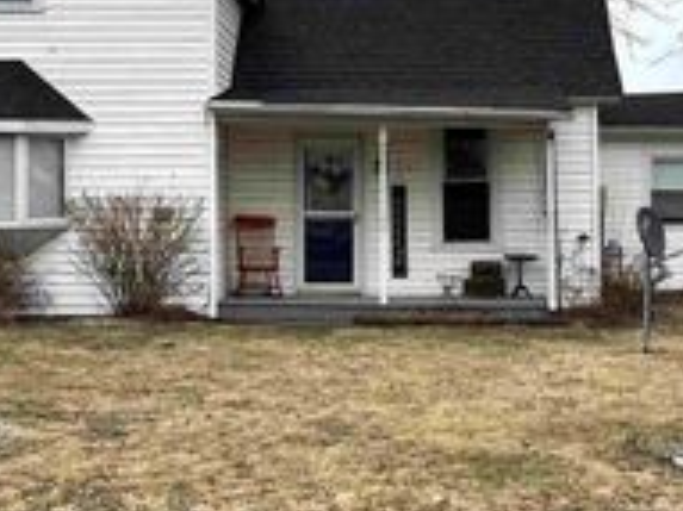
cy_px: 180
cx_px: 390
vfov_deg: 21.5
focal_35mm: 68
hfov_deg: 28.5
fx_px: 1341
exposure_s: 1/1294
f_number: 1.6
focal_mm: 5.1
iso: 50
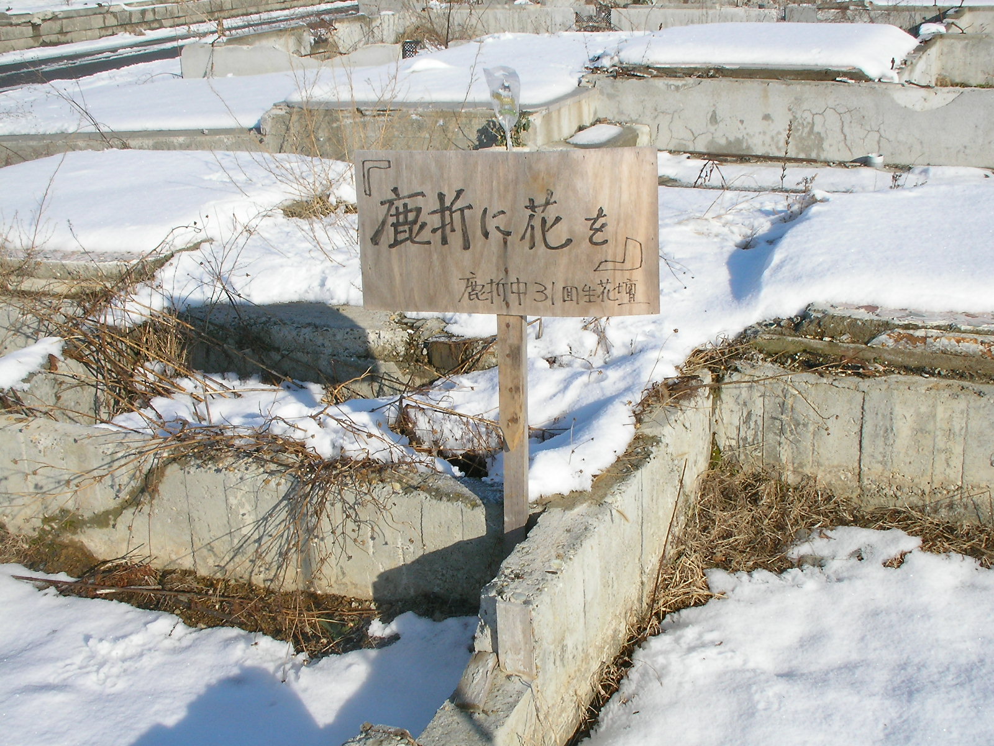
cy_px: 373
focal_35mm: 47
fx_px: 1350
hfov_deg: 40.4
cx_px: 497
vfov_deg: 30.9
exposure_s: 1/454
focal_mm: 7.8
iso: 71
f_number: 5.6
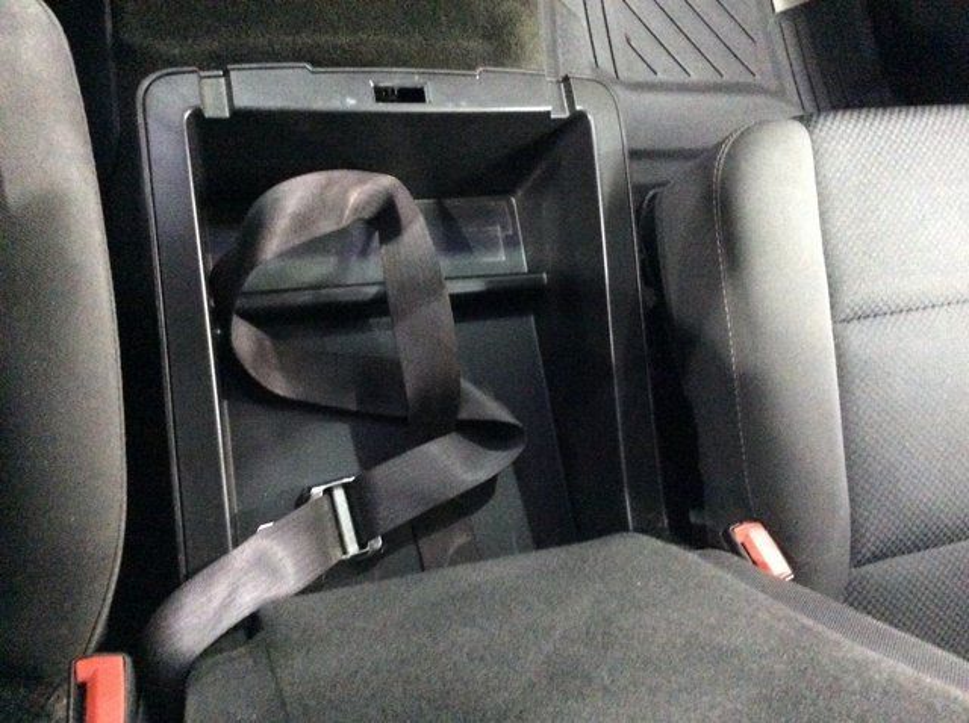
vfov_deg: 44.1
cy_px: 362
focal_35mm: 32
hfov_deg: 56.9
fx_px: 894
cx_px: 484
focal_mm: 3.3
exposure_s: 1/15
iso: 800
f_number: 2.4
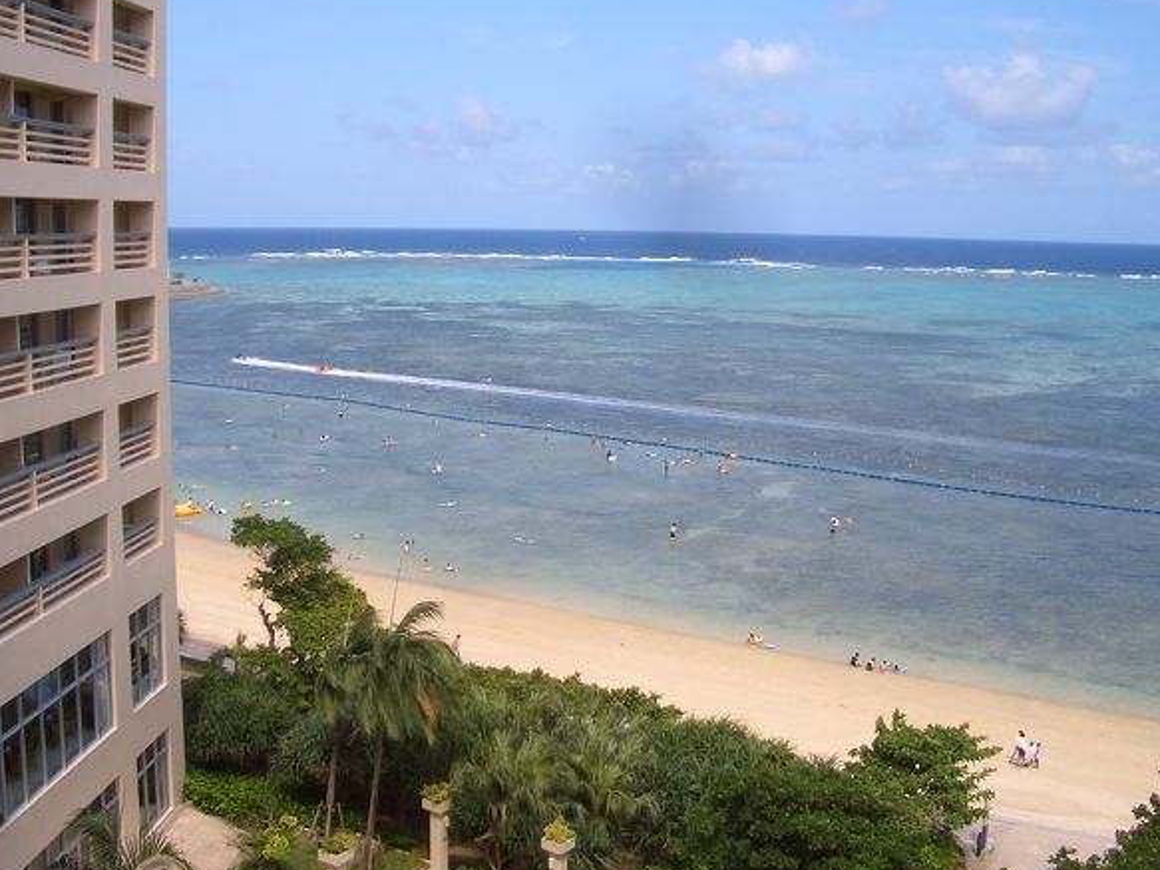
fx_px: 1307
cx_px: 535
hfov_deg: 47.8
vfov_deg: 36.8
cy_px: 427
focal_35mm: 39
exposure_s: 1/400
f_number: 4.3
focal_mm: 5.8
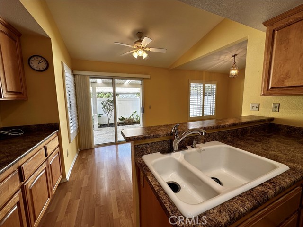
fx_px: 123
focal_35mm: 14
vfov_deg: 85.7
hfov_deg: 102.1
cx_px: 152
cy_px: 114
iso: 40
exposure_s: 1/120
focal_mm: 2.22
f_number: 2.2
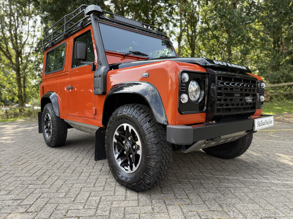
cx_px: 146
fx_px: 203
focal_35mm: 24
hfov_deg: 71.6
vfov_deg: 56.8
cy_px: 110
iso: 100
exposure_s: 1/665
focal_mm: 6.76
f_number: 1.78
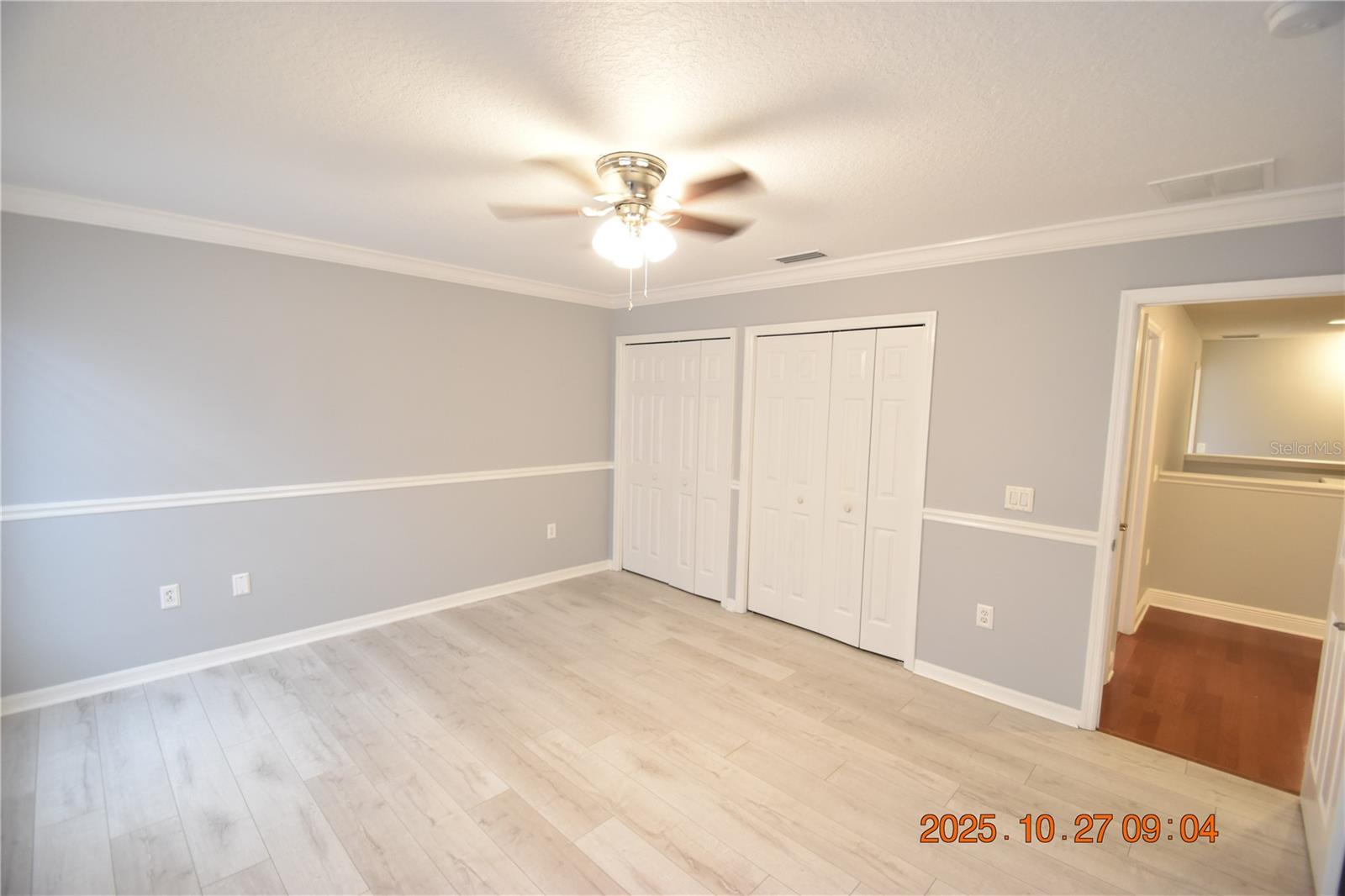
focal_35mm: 15
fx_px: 560
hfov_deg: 100.4
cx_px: 672
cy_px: 448
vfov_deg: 77.3
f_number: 3.5
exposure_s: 1/20
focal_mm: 10
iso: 800
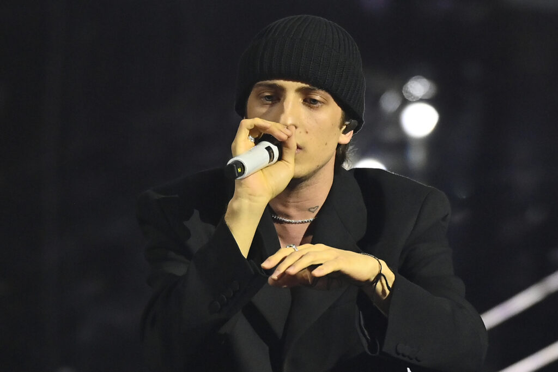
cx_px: 279
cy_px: 186
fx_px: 4648
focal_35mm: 300
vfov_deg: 4.6
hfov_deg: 6.9
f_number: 3.2
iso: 4000
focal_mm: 300
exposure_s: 1/400
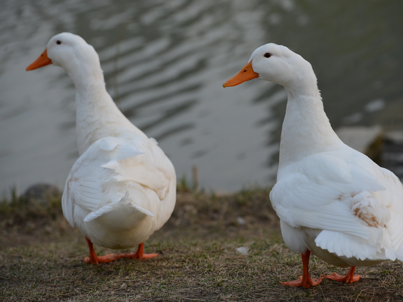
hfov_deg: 11.0
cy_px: 151
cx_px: 225
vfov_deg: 8.3
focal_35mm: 179
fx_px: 2084
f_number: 5
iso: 640
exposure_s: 1/1000
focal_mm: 165
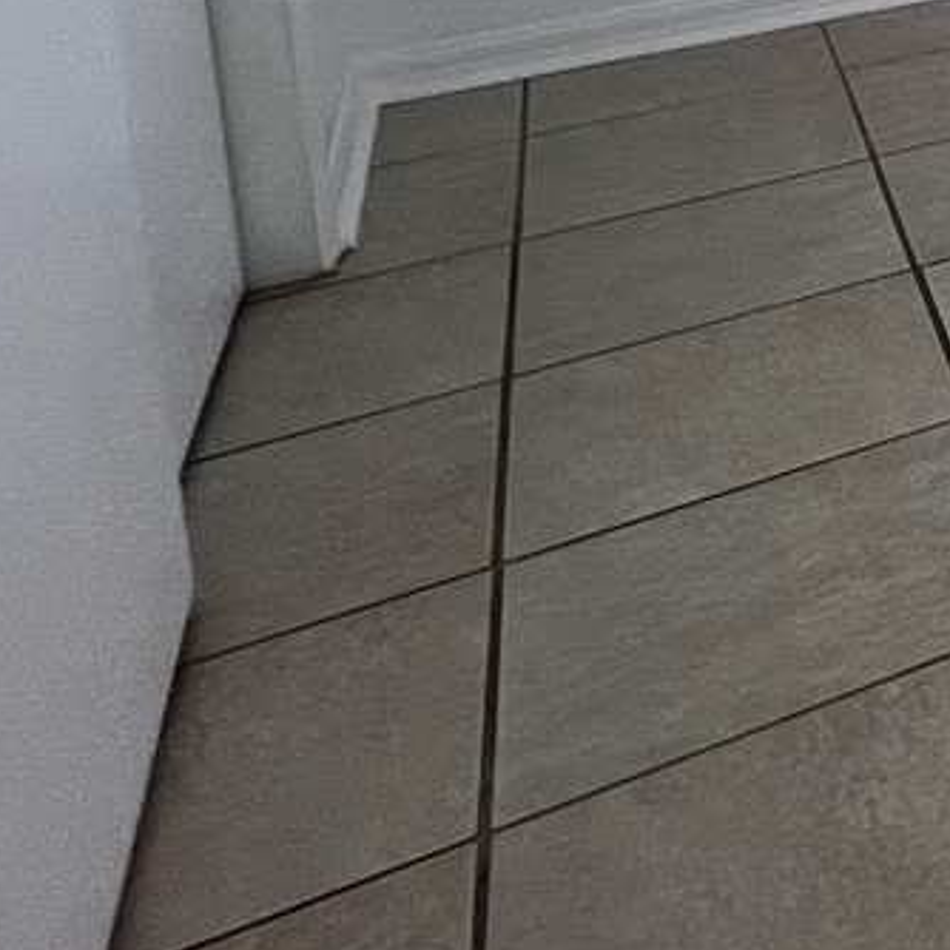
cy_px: -404
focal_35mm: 55
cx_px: 1957
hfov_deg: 18.4
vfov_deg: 25.1
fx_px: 1708
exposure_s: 1/120
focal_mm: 1.57
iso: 100
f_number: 1.8
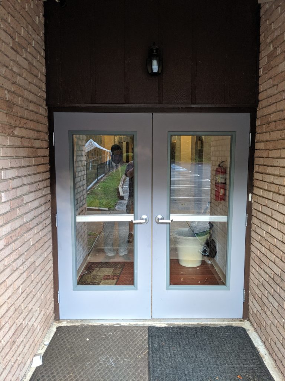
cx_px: 142
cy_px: 190
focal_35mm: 27
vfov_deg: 65.3
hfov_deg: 51.4
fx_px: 296
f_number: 1.8
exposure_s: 1/120
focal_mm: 4.44
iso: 135
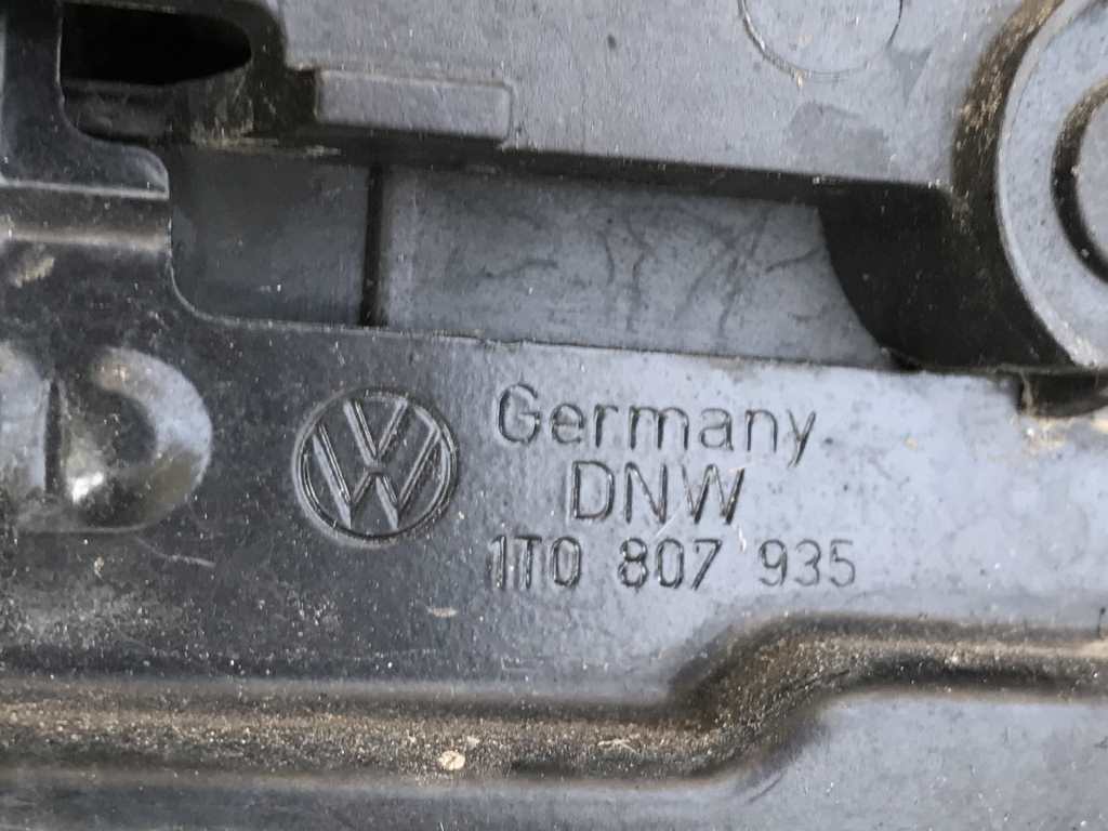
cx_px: 554
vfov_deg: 49.7
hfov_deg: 63.4
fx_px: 896
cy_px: 416
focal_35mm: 28
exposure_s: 1/100
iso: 32
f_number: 1.8
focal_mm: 3.99
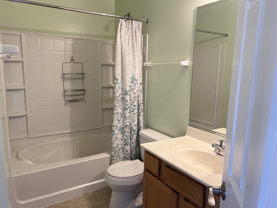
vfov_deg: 53.1
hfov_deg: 67.3
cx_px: 138
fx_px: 208
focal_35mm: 26
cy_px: 104
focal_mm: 5.7
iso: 125
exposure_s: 1/120
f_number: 1.5
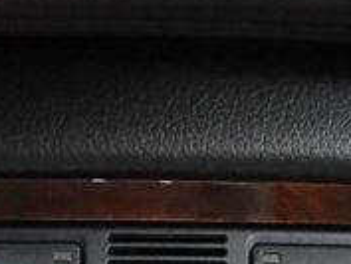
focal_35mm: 125
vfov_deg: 11.6
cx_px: 131
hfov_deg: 15.7
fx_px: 1268
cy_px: 331
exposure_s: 1/60
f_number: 3.5
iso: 11400
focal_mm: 18
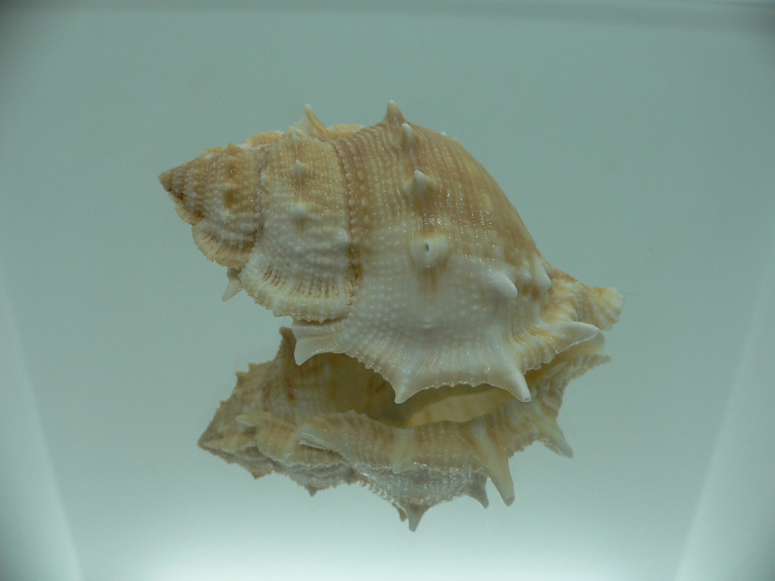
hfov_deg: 52.6
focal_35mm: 35
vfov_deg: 40.7
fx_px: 784
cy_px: 290
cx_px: 388
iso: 80
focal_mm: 4.6
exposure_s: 1/80
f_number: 2.8
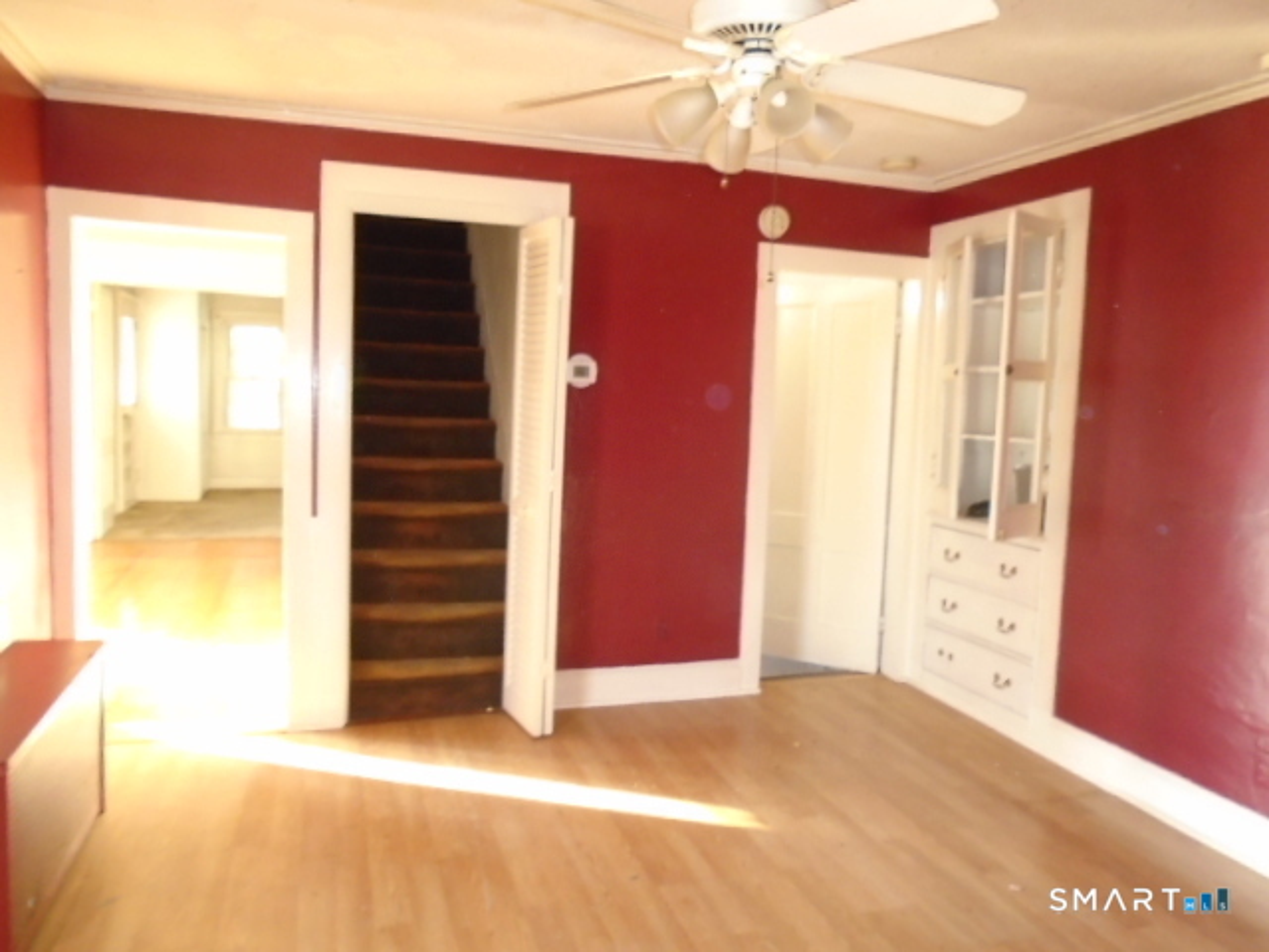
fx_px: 953
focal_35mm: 26
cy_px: 476
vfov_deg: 53.1
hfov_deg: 67.3
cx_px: 634
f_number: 3.2
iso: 400
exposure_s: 1/30
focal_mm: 4.6
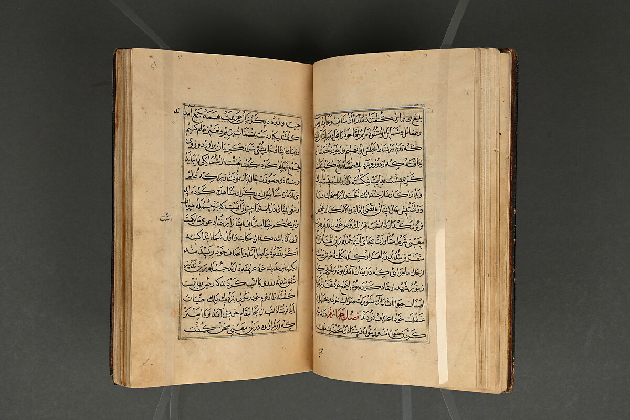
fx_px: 997
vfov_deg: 23.8
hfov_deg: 35.1
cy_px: 210
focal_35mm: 57
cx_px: 315
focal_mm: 57
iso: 250
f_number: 13
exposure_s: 1/30
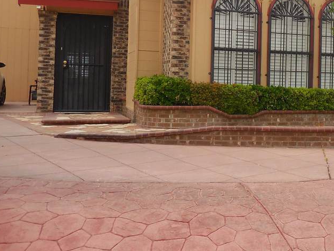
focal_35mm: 51
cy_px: 72
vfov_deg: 28.3
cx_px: 309
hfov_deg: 35.0
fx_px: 492
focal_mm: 4.5
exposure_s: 1/640
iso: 125
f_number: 3.7
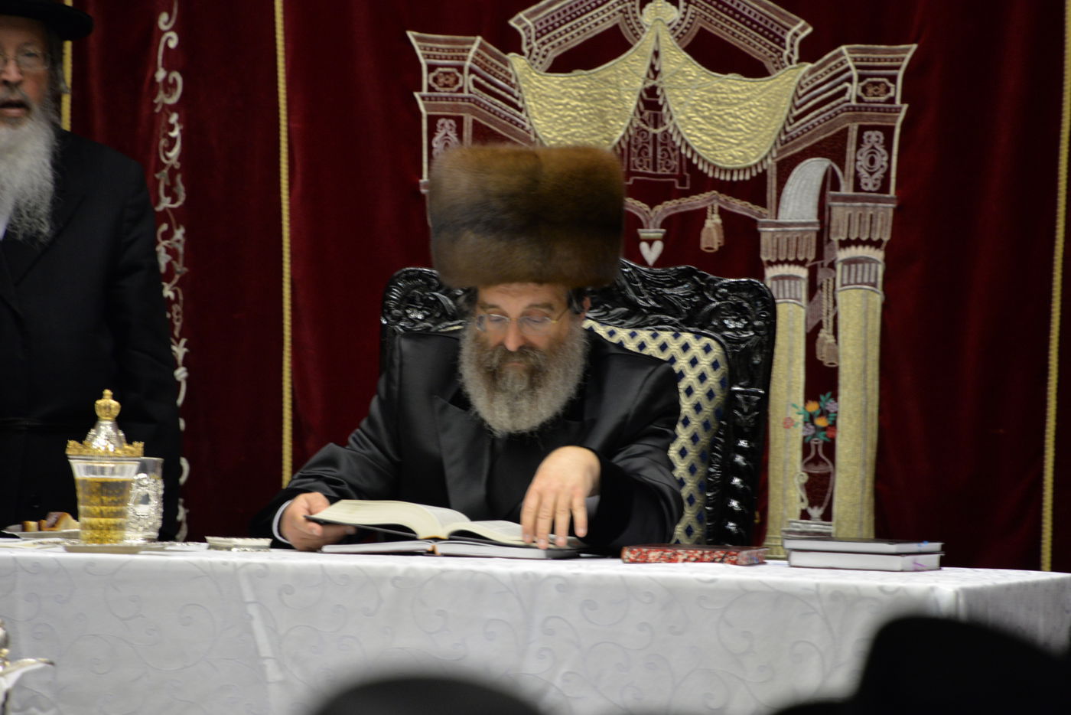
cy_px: 358
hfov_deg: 6.9
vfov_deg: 4.6
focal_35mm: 300
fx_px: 8926
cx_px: 536
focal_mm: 300
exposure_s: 1/60
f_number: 6.3
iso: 1600
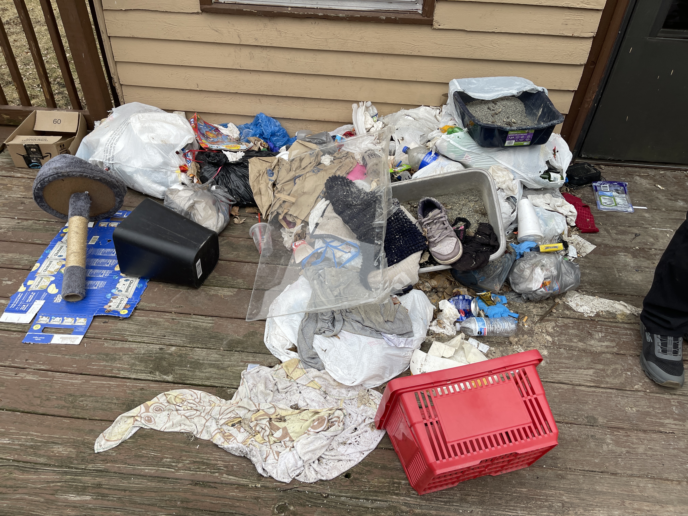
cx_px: 344
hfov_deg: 69.4
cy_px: 258
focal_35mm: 25
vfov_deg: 54.9
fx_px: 497
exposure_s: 1/242
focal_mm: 5.1
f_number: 1.6
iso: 32
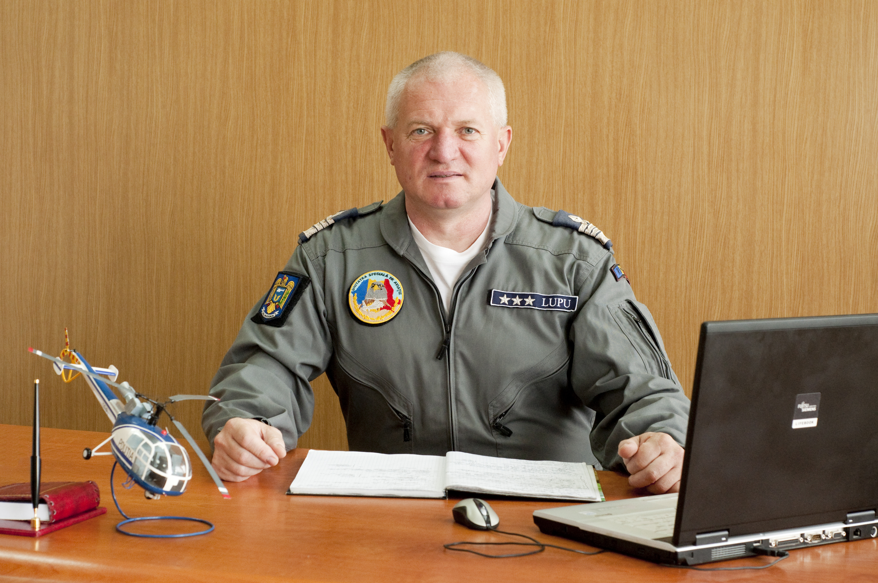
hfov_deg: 27.0
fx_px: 1827
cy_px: 292
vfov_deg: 18.1
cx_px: 439
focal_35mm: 75
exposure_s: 1/100
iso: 800
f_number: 5.6
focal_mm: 50
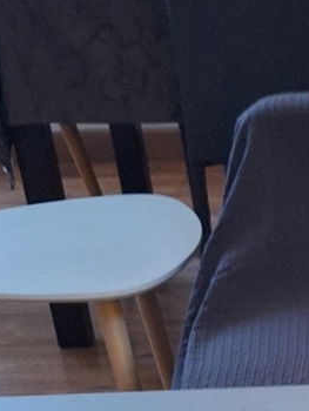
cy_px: 715
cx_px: 706
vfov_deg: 12.9
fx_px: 1664
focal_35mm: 140
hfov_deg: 9.6
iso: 400
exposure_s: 1/20
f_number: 1.8
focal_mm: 5.54
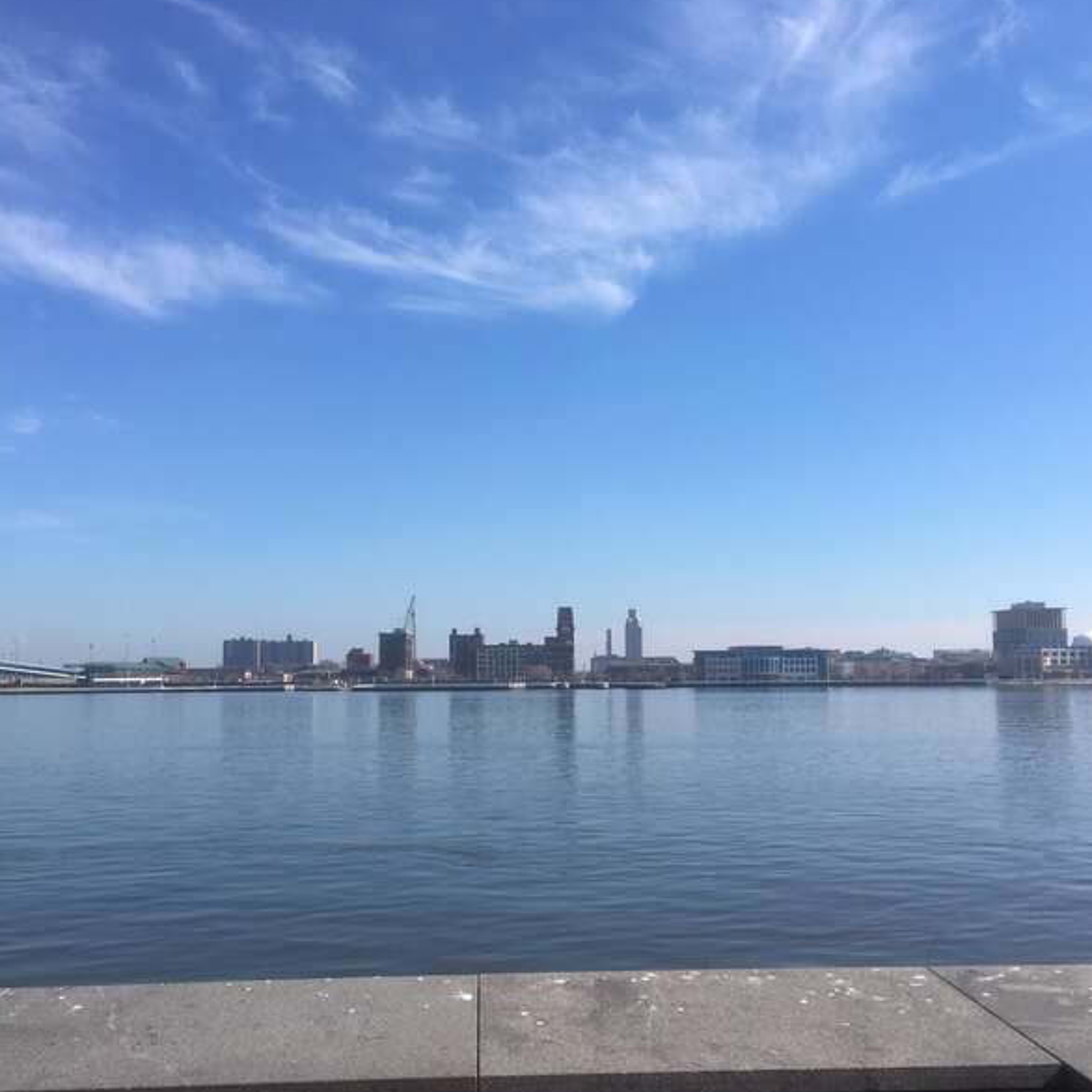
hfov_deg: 47.2
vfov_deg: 47.2
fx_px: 1249
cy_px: 546
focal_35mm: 35
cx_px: 552
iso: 25
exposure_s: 1/2079
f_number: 2.2
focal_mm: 4.15
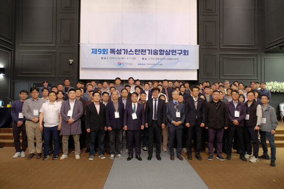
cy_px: 94
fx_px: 189
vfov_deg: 53.1
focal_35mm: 24
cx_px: 142
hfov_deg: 73.7
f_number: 2.8
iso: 800
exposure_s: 1/7
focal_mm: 16
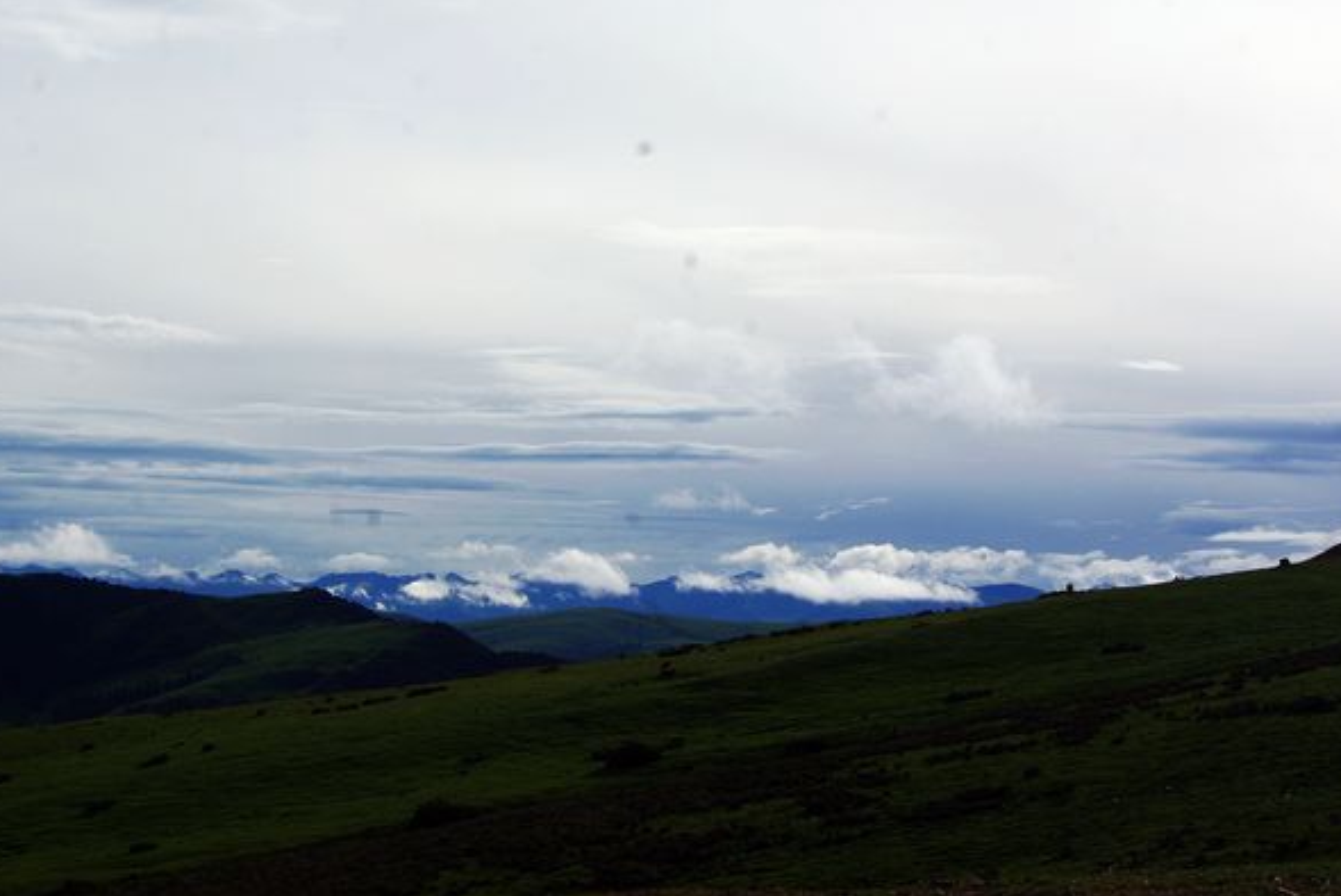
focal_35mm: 89
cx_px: 598
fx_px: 3317
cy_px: 448
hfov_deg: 22.8
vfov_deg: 15.4
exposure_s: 1/350
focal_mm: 50
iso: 100
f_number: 11
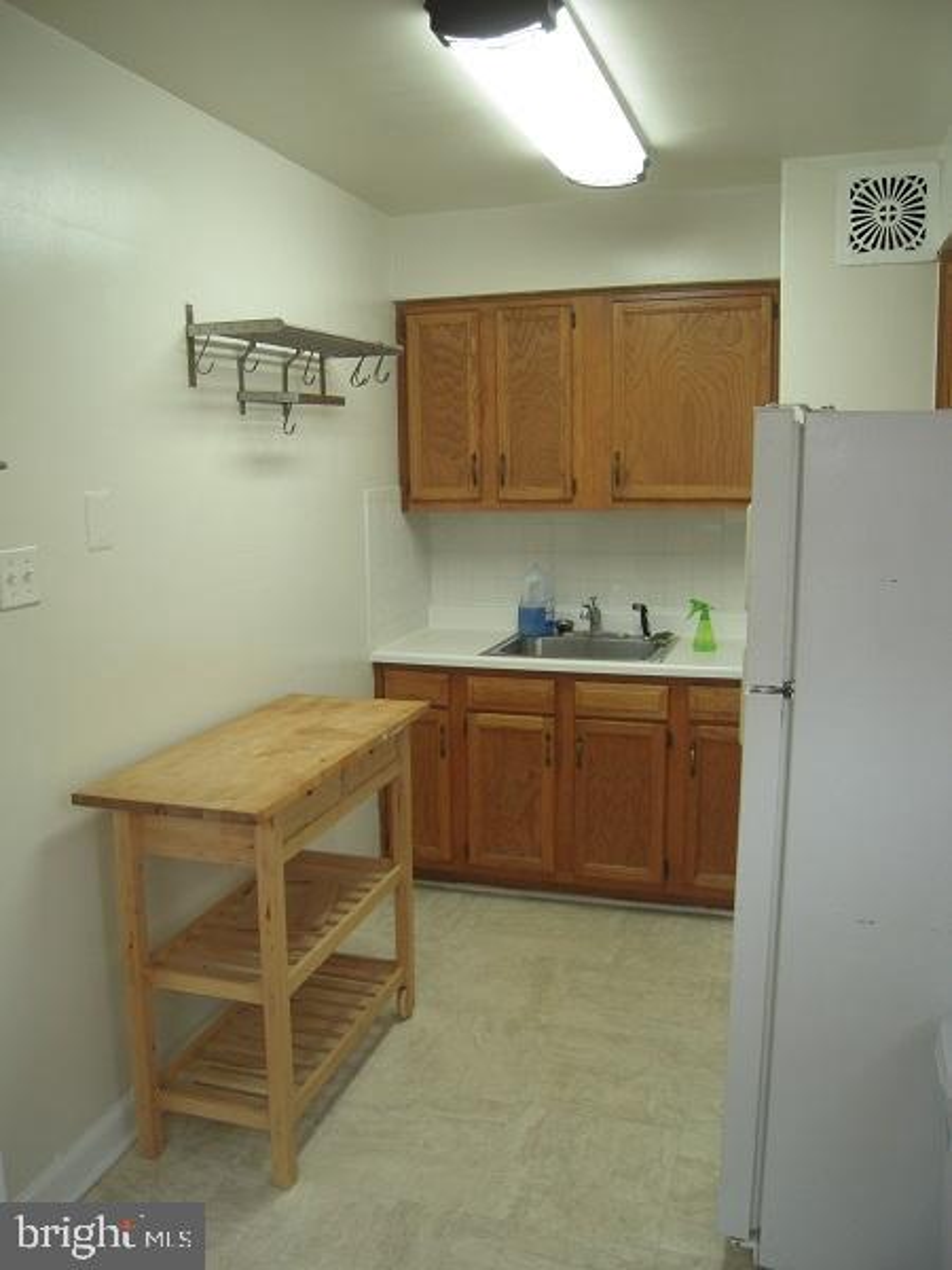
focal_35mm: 28
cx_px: 476
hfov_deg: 49.7
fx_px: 1027
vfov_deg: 63.4
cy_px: 635
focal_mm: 5
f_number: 2.7
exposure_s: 1/30
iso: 100
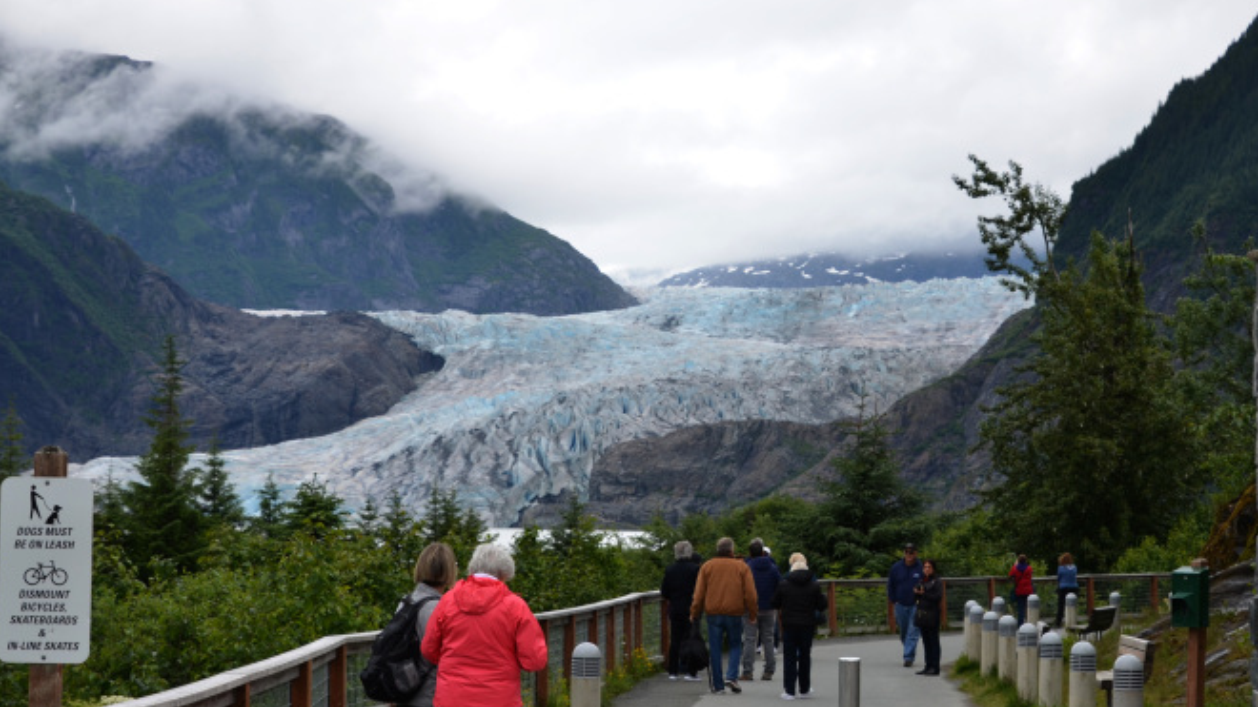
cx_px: 743
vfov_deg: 15.9
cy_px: 338
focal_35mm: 76
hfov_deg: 27.8
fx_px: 2535
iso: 160
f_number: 8
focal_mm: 40
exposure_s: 1/250
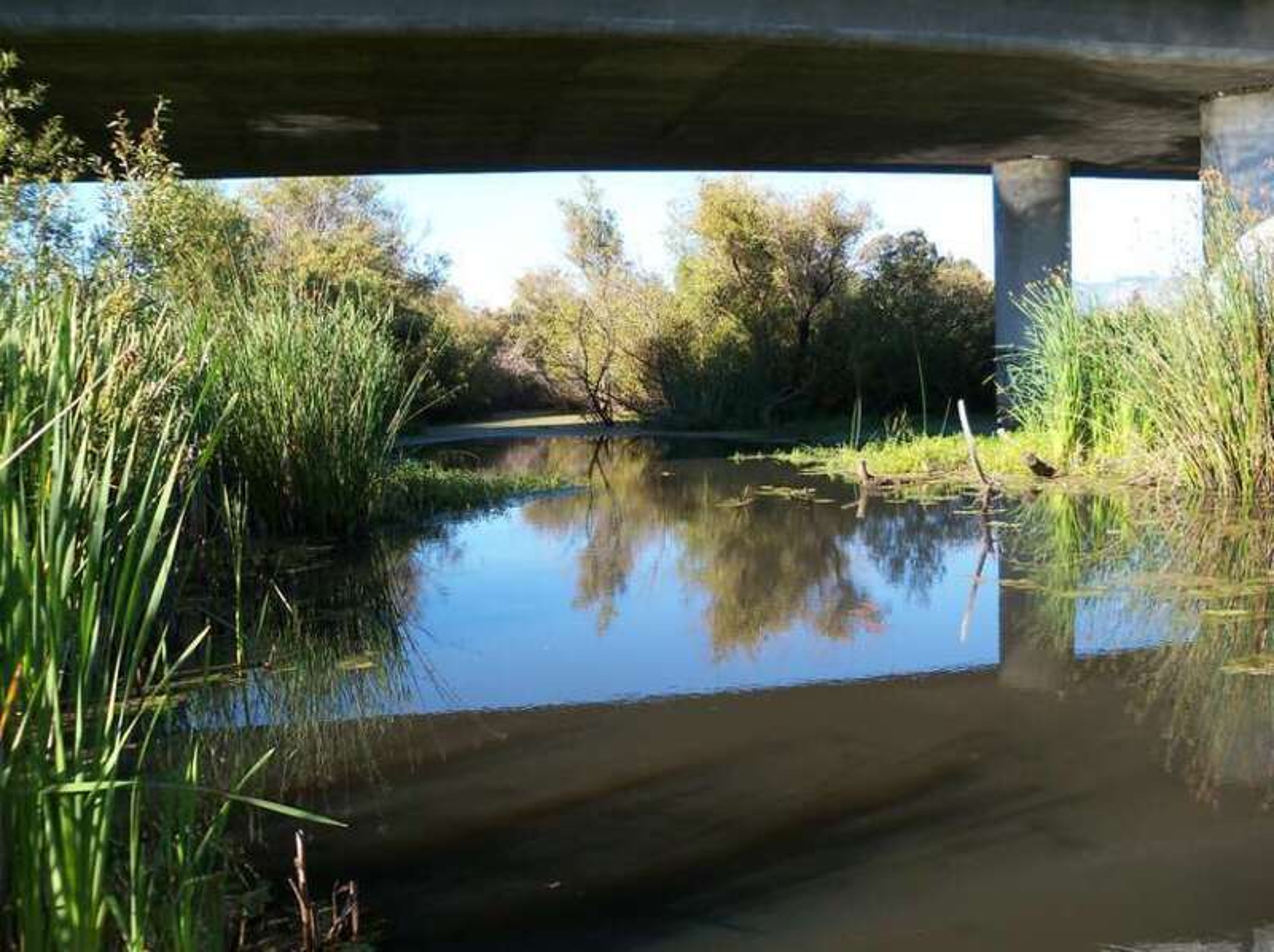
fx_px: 1287
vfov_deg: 40.6
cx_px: 637
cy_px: 476
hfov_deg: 52.7
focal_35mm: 35
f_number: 3.5
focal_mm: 6.2
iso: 64
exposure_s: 1/200
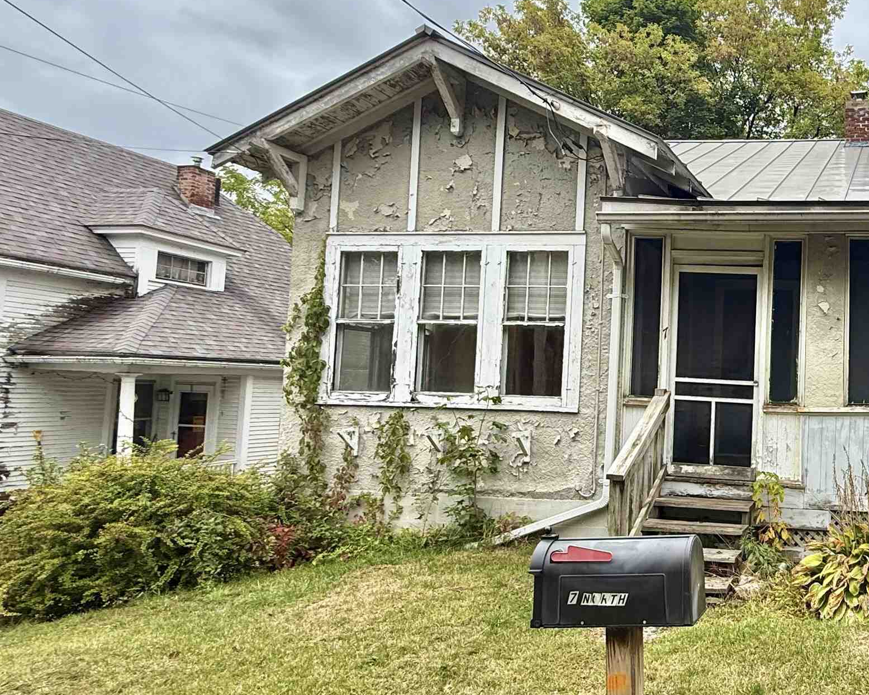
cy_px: 359
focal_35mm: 27
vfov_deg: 53.2
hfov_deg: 54.9
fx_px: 694
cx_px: 796
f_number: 2.2
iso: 64
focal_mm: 2.22
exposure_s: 1/518
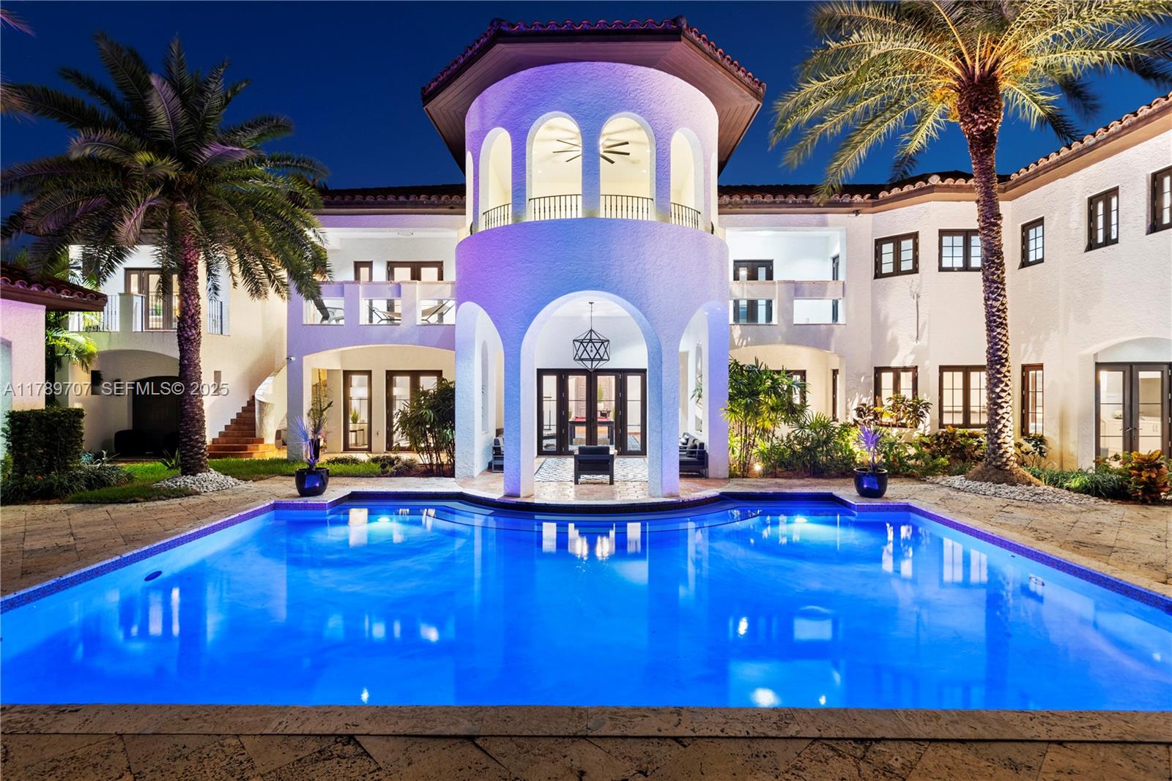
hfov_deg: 90.0
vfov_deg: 67.4
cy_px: 390
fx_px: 586
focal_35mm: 18
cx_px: 586
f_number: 8
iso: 800
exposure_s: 8
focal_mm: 18
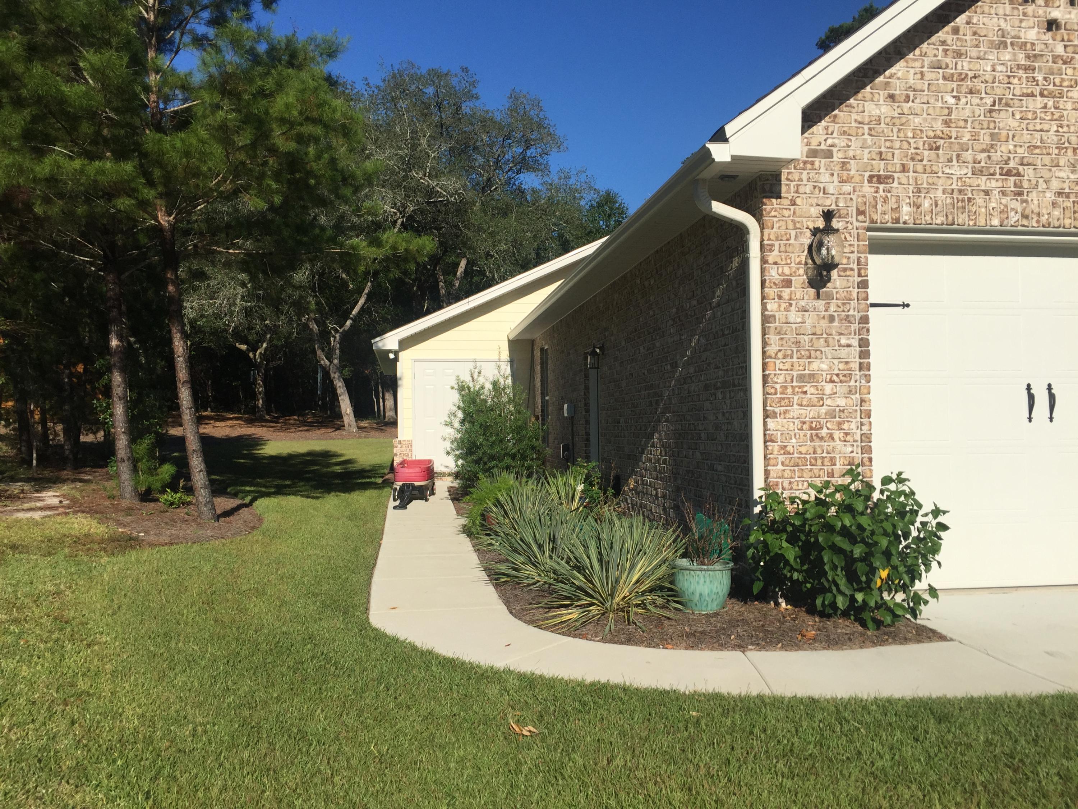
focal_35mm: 29
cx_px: 539
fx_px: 903
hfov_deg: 61.7
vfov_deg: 48.2
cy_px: 404
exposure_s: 1/3597
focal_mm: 4.15
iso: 32
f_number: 2.2
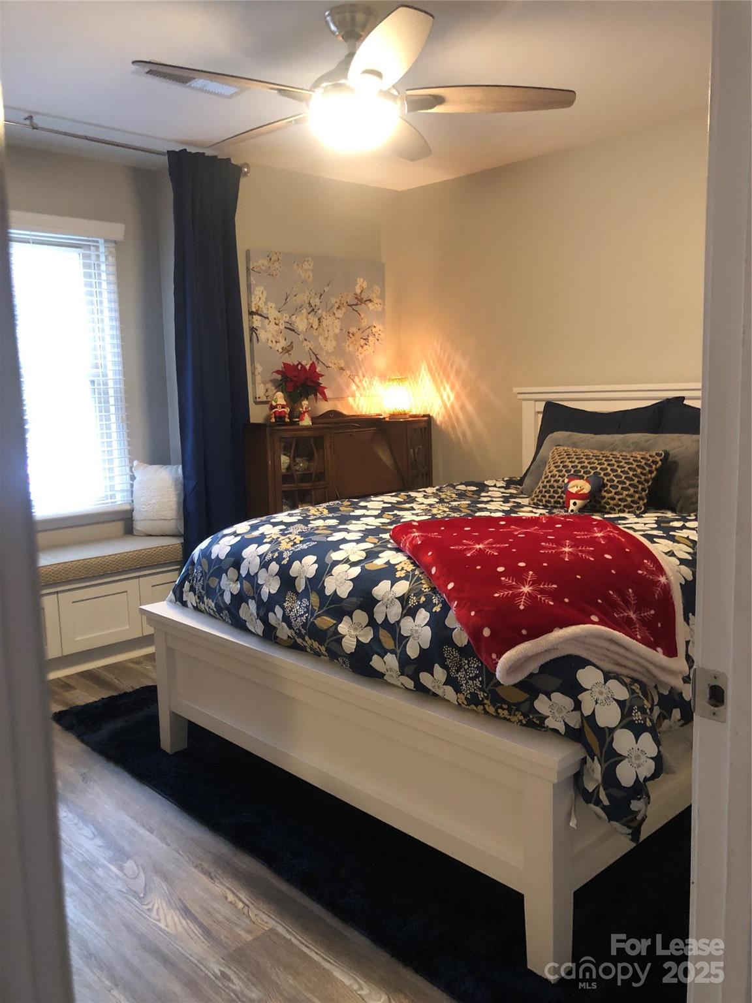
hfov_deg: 49.7
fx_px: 811
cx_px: 376
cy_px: 502
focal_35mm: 28
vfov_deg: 63.4
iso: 80
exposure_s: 1/5
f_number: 1.8
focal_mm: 3.99
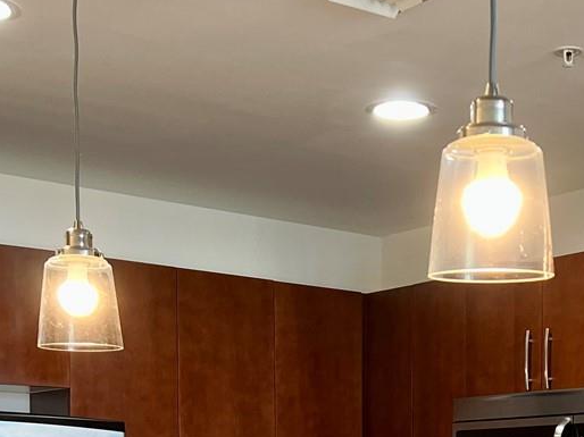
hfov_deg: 23.9
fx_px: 1366
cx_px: 434
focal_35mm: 81
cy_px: 579
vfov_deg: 17.1
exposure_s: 1/60
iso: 125
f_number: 1.5
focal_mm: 5.7
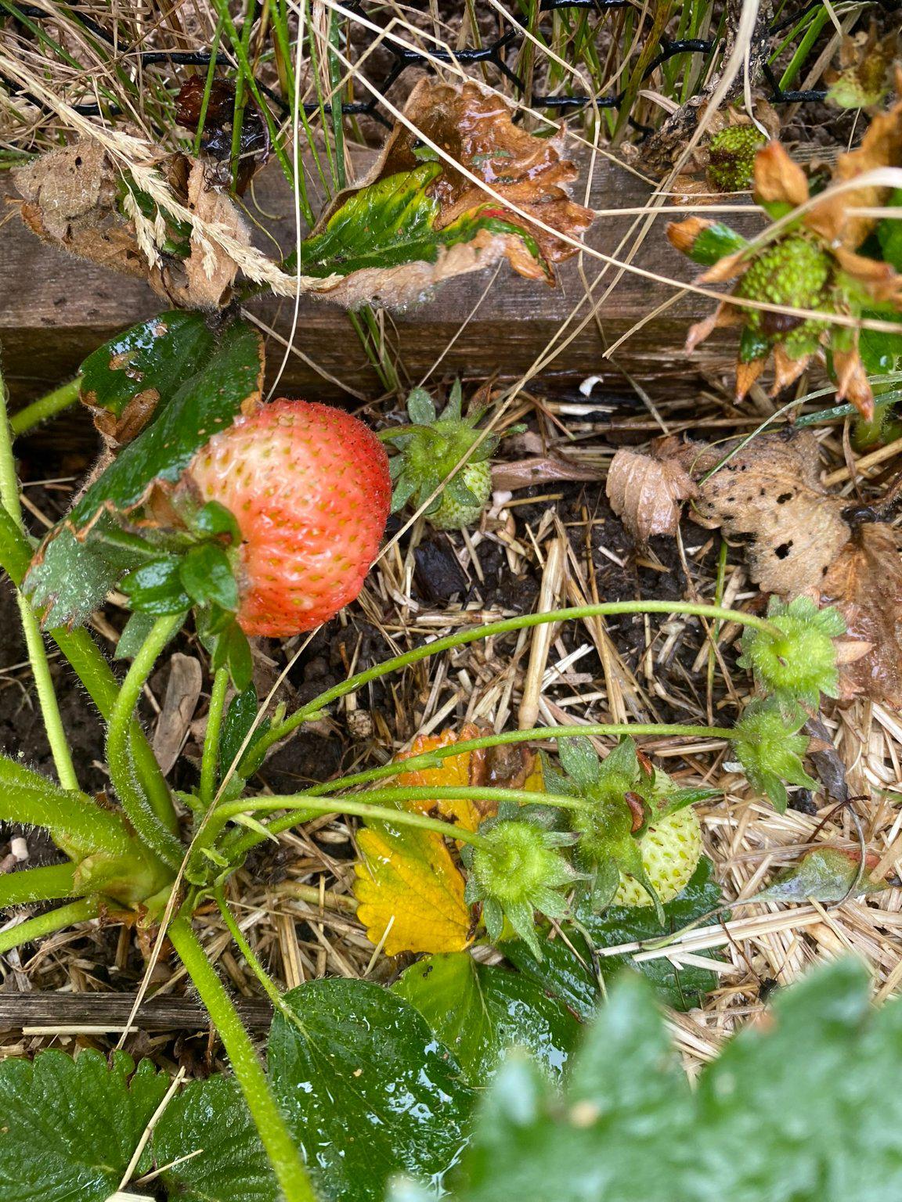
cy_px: 601
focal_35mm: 26
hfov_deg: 53.1
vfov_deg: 67.3
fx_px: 903
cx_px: 451
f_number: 1.8
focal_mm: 4.25
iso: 80
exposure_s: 1/122
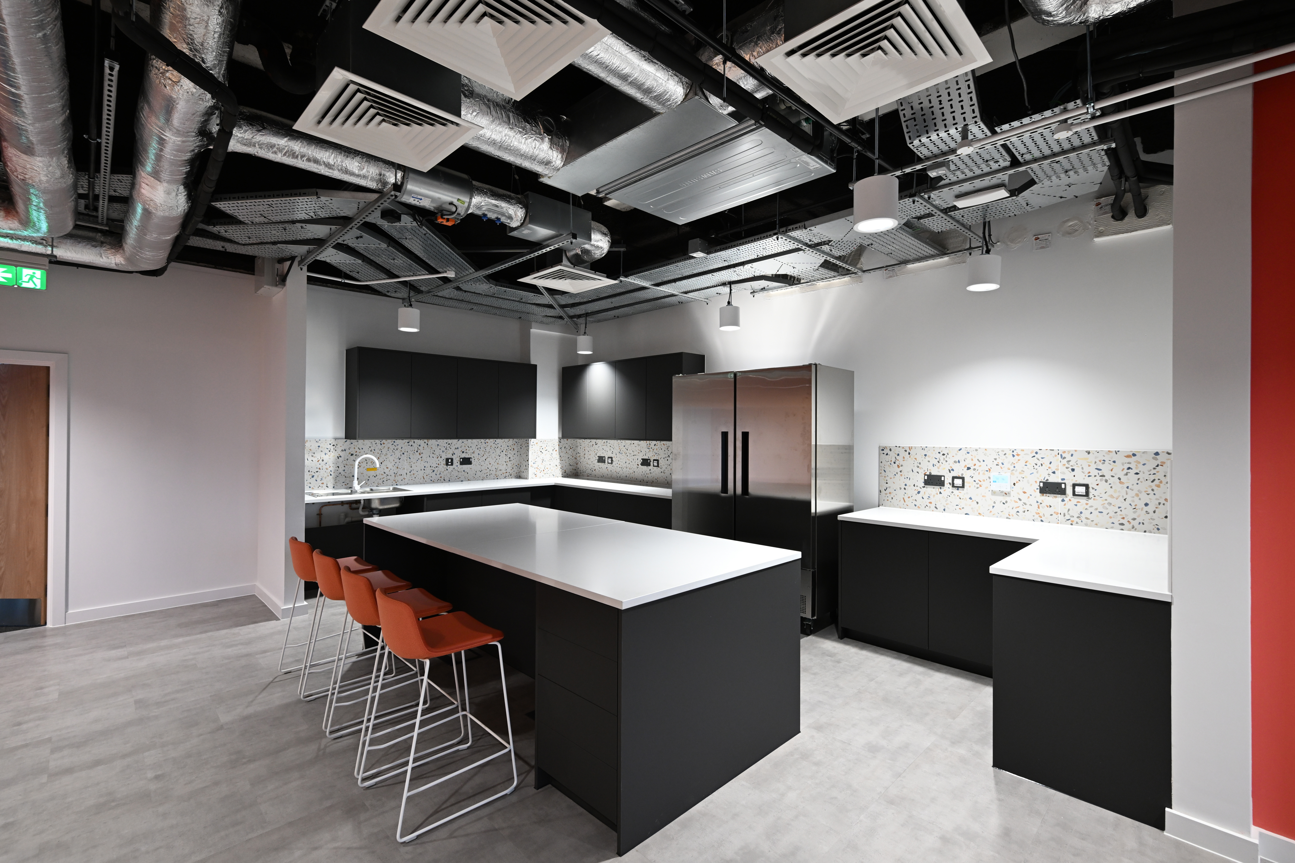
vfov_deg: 73.7
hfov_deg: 96.7
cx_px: 648
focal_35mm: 16
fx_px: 576
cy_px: 432
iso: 800
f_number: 5
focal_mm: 16
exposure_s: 1/30
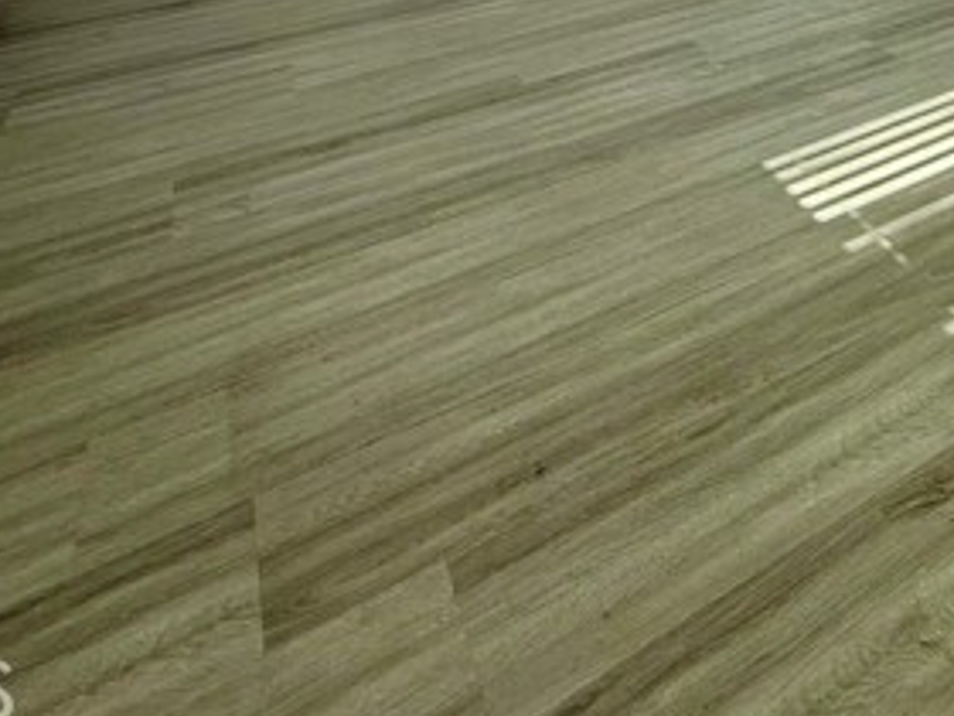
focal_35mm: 32
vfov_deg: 36.9
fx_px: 882
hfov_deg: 52.4
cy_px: -78
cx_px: 790
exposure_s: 1/120
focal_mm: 2.22
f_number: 2.2
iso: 100
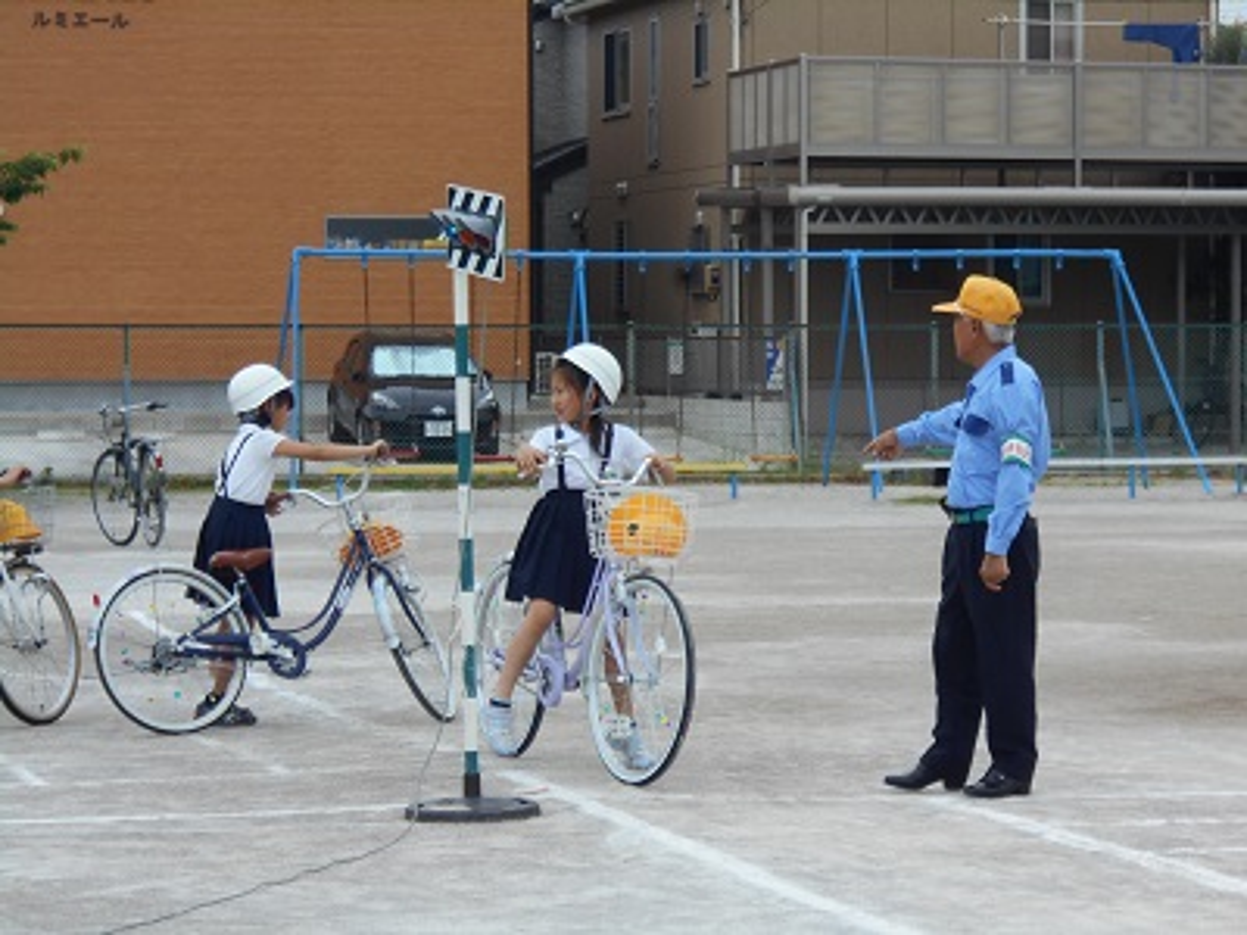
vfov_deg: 11.4
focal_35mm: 130
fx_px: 4683
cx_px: 624
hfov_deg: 15.2
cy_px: 468
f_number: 6.5
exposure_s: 1/200
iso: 80
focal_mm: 23
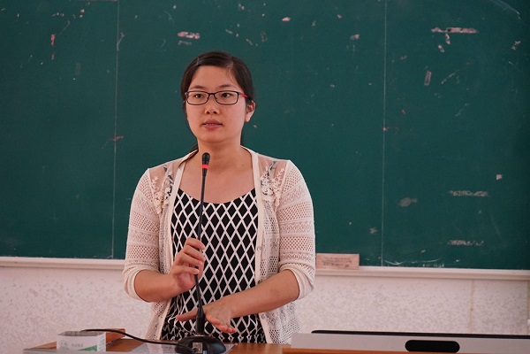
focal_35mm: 69
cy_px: 177
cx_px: 265
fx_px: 1016
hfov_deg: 29.2
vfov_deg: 19.7
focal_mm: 69
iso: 4000
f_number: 5.6
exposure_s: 1/125
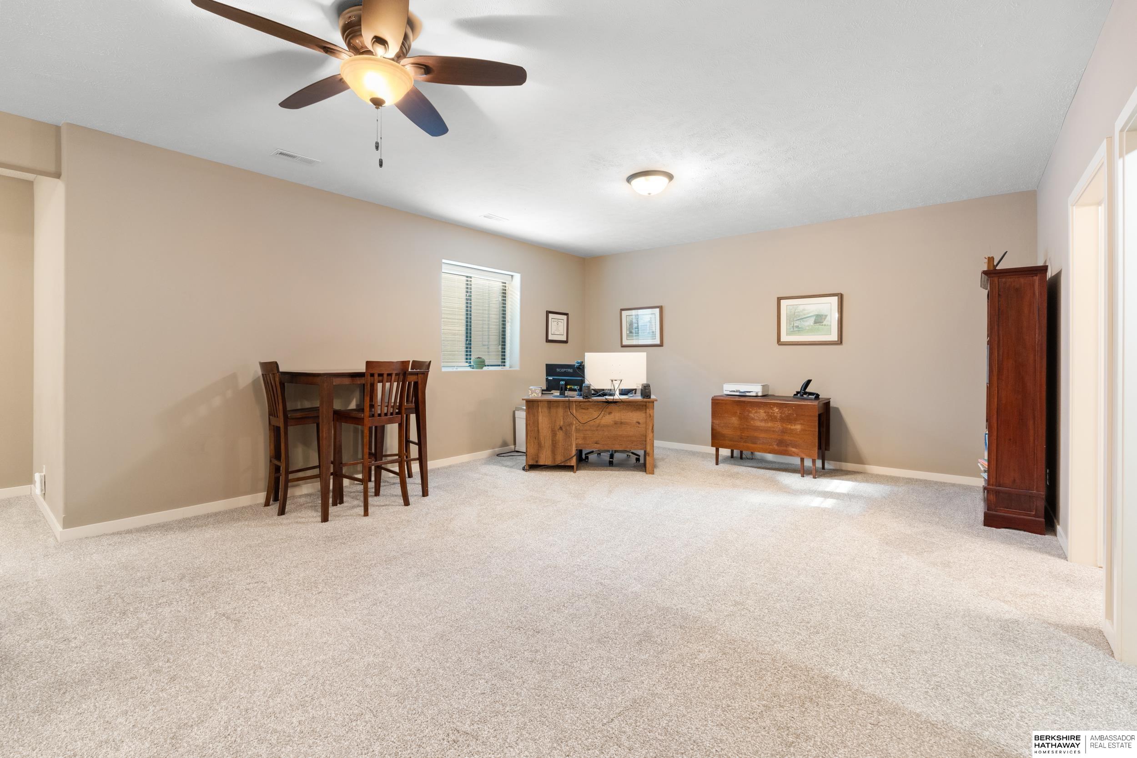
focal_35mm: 16
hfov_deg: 95.0
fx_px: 521
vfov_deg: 72.1
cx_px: 568
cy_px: 379
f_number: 9
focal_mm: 16.5
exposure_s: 1/1.25
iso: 800
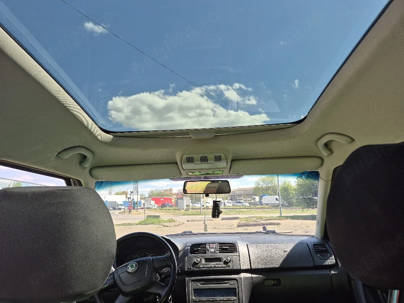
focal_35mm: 23
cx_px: 202
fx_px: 268
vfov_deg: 58.9
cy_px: 152
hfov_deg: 73.9
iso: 25
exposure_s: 1/588
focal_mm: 5.4
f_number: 1.8
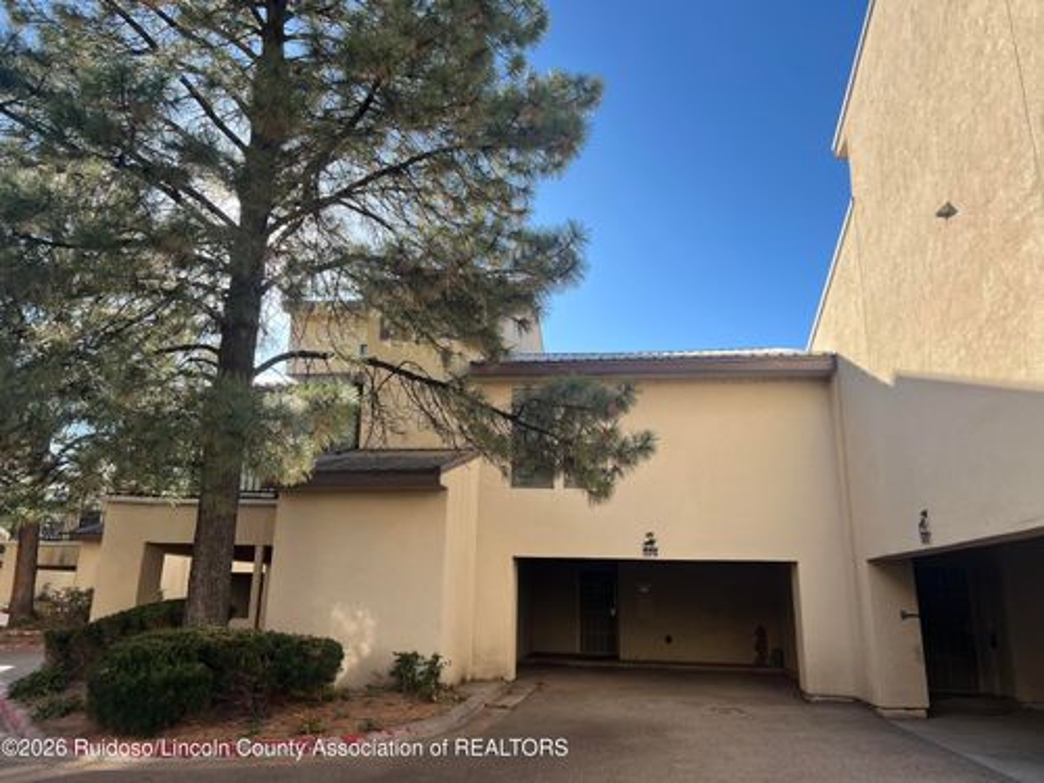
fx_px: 784
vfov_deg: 53.1
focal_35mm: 26
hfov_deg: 67.3
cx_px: 522
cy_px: 392
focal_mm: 5.7
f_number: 1.5
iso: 50
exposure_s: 1/1079
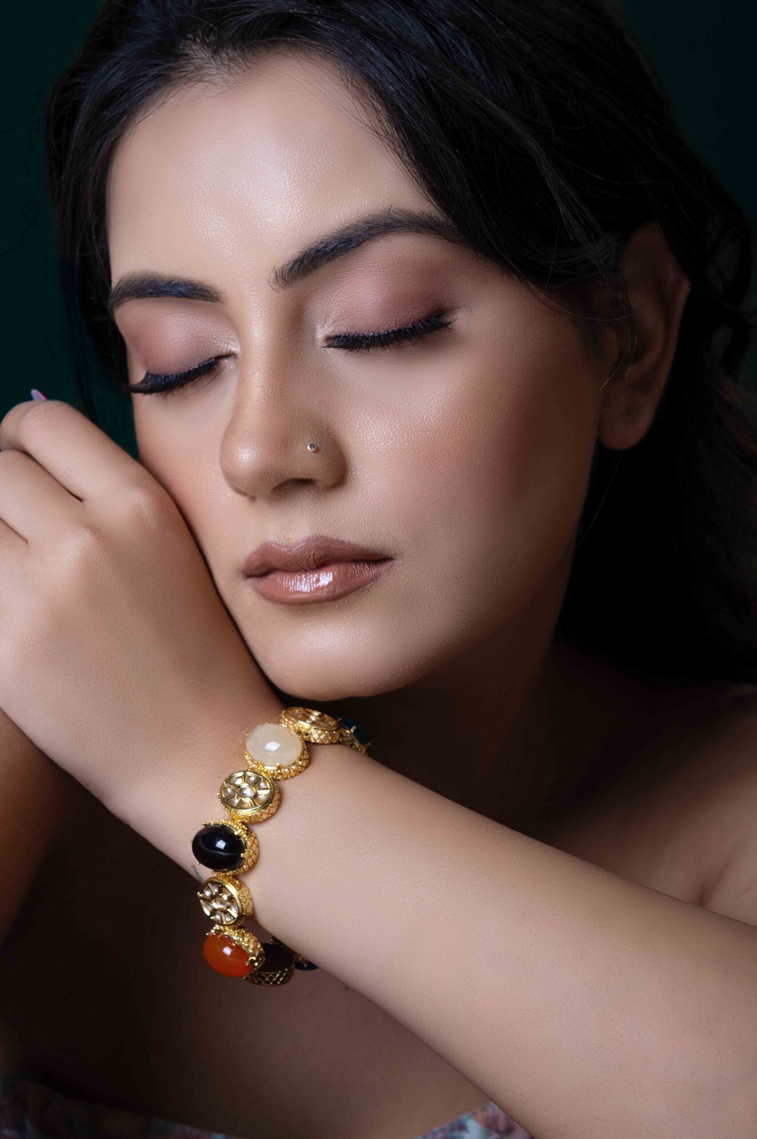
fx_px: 3317
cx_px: 378
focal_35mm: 105
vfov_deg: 19.5
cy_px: 570
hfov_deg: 13.0
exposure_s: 1/160
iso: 400
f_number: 9
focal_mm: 105
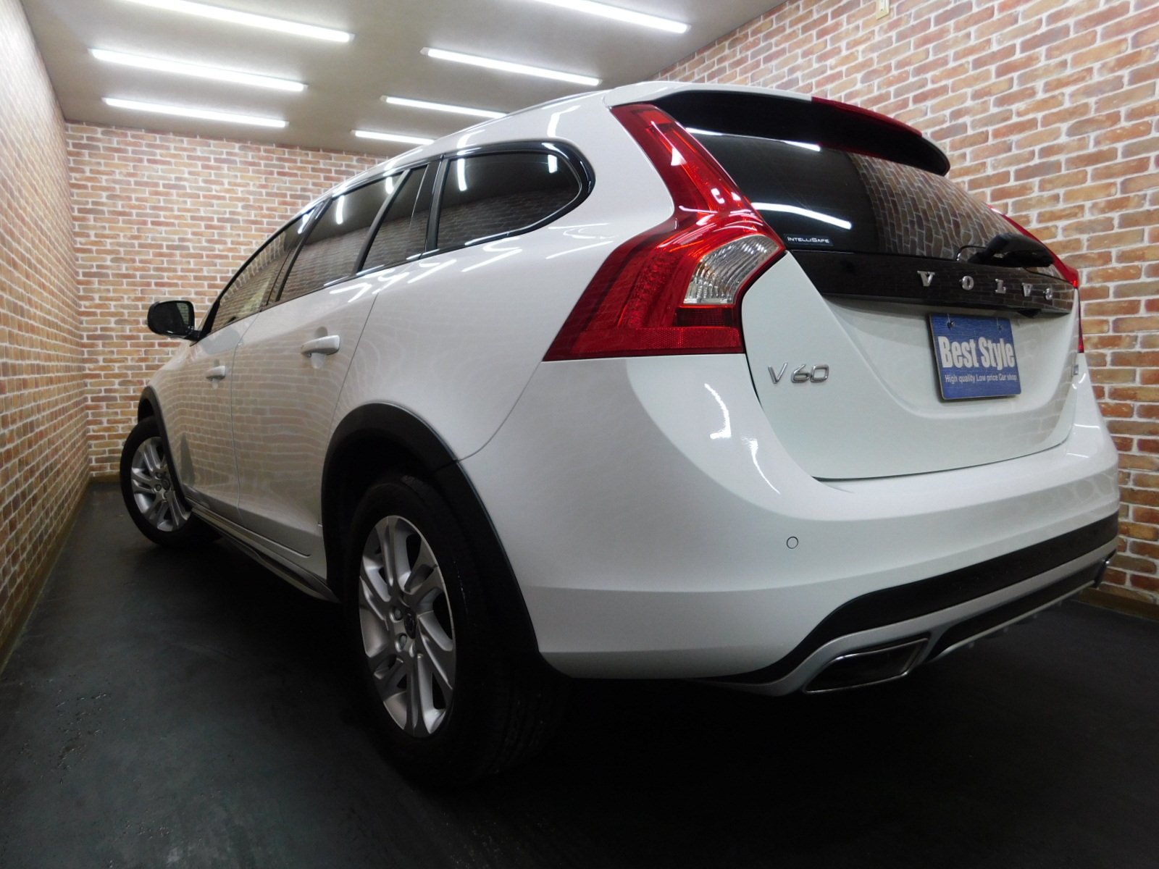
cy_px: 434
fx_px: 770
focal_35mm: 23
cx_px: 580
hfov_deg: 73.9
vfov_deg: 58.9
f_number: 3
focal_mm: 4
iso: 180
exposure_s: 1/30
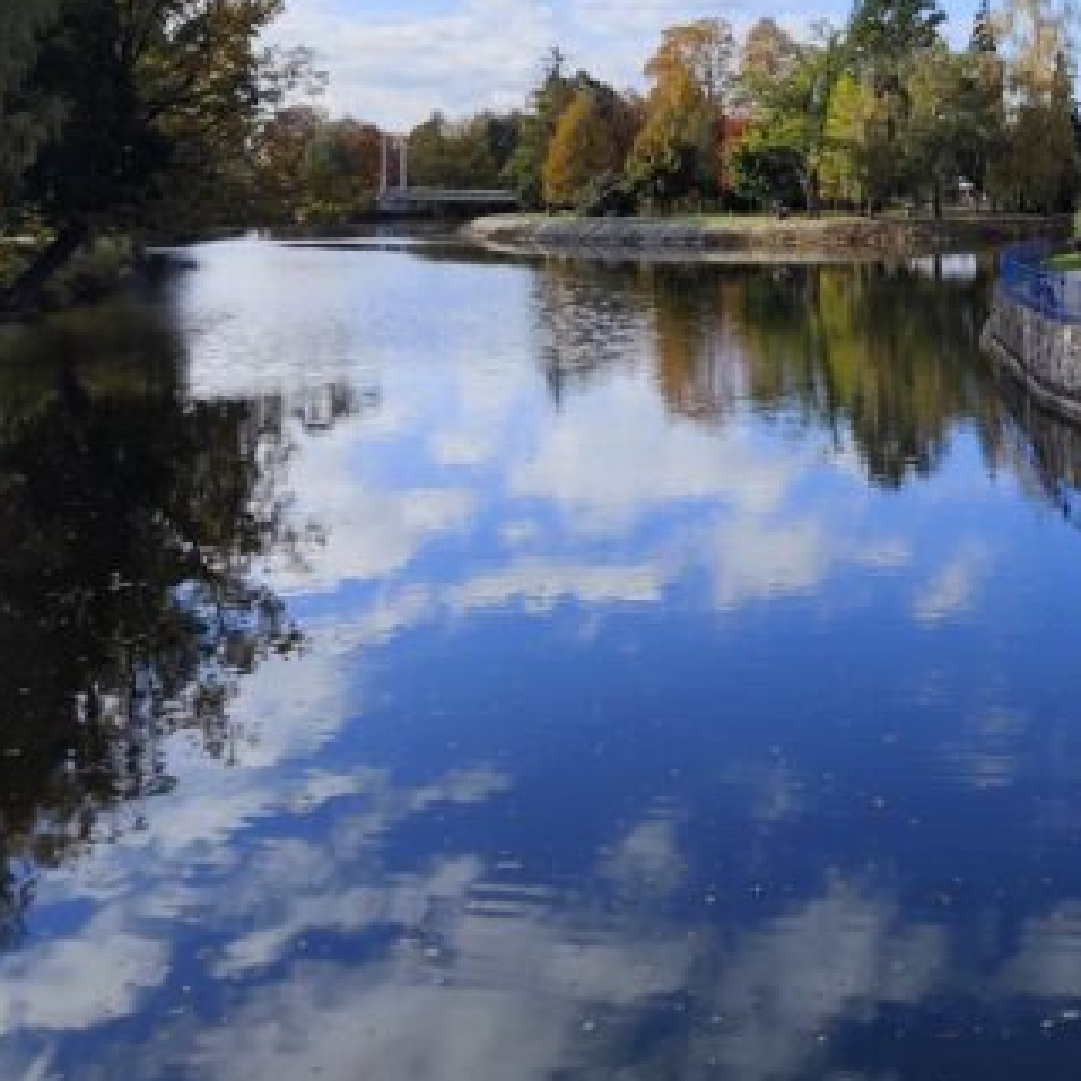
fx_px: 1731
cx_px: 959
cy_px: 119
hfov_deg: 33.0
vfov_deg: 33.0
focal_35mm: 49
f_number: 1.65
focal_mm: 6.19
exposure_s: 1/968
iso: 50
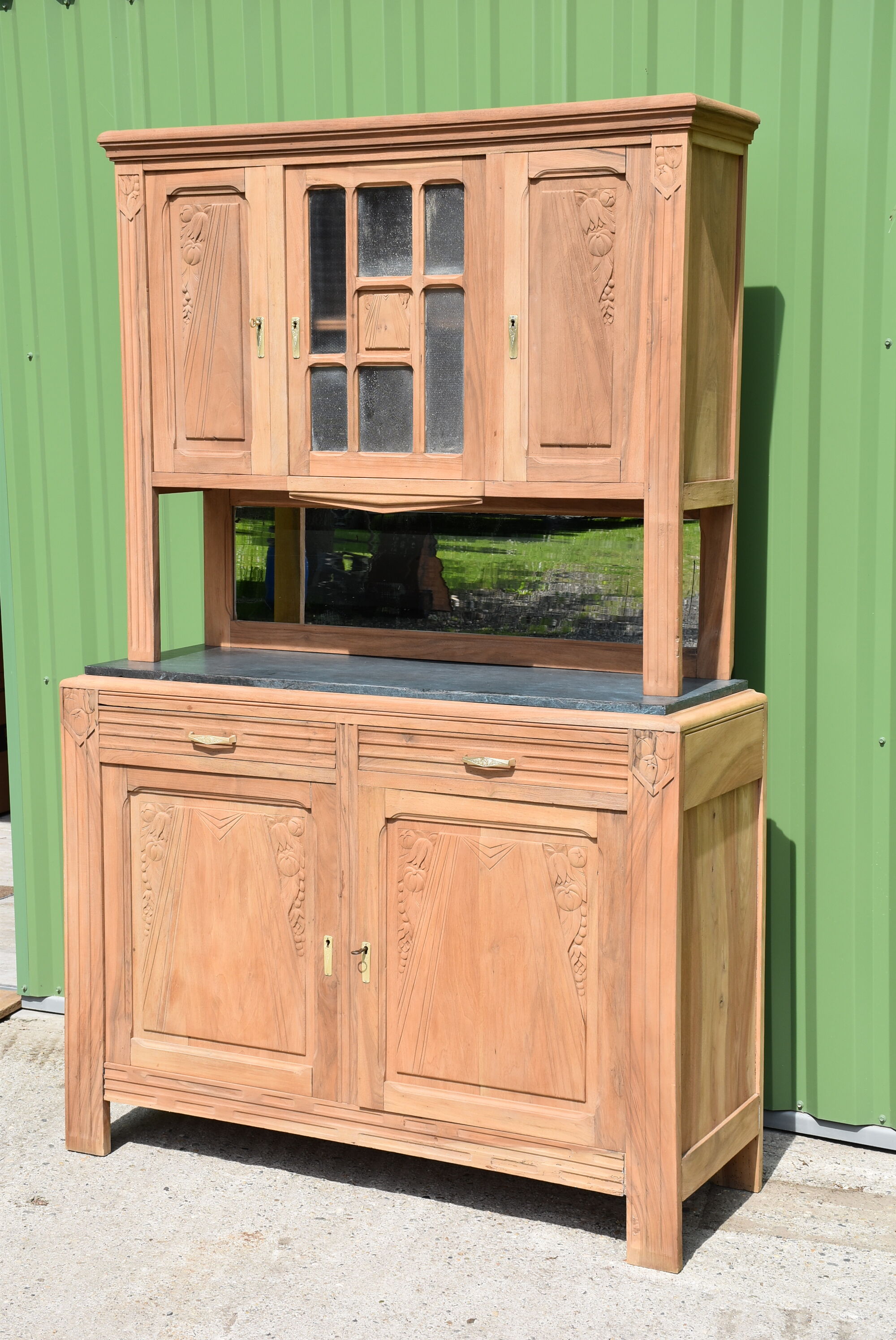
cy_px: 670
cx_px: 448
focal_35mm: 57
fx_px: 2124
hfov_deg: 23.8
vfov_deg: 35.0
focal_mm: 38
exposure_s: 1/400
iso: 200
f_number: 10
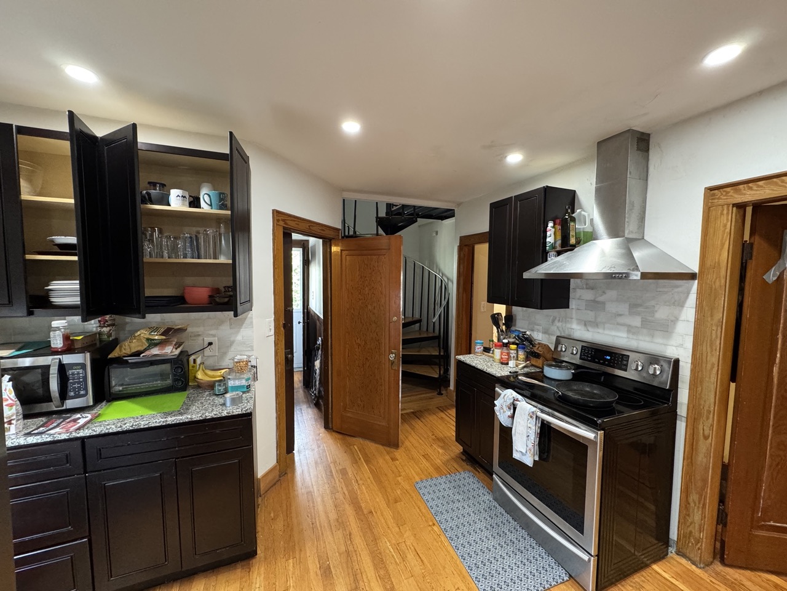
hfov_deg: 102.1
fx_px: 318
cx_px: 394
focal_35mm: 14
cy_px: 296
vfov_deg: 85.7
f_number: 2.2
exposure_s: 1/60
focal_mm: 2.22
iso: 500
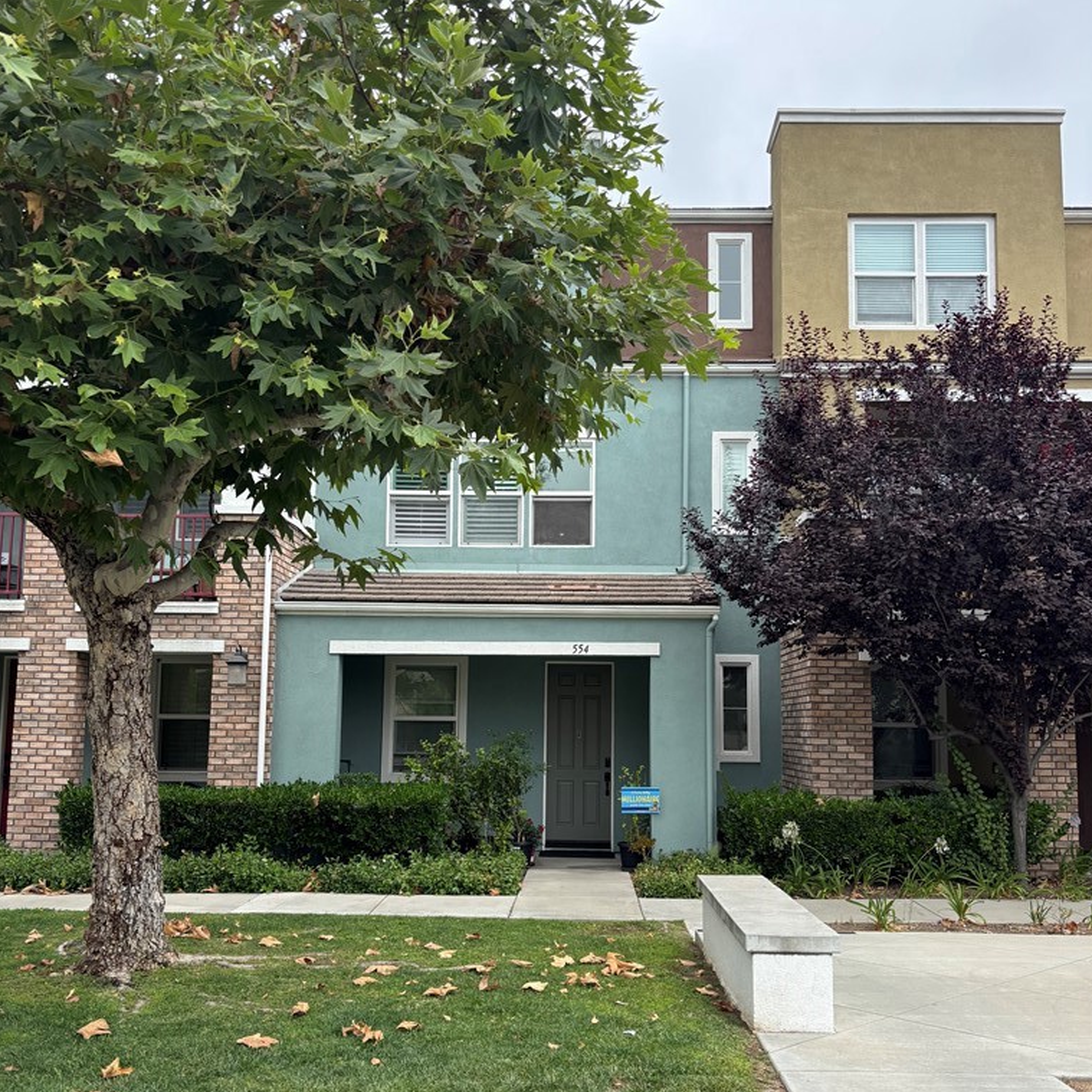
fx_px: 1106
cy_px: 610
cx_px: 550
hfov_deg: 52.5
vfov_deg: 52.4
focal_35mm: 31
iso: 50
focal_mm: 5.96
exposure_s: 1/927
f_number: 1.6
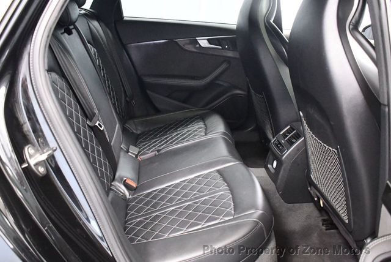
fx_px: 391
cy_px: 131
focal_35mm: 36
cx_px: 196
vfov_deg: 36.9
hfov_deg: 53.1
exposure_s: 1/60
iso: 9000
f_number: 3.5
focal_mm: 18
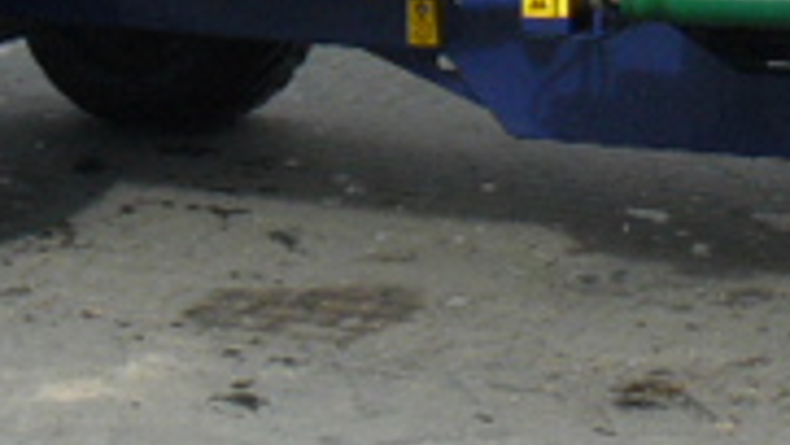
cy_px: -480
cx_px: 367
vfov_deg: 8.3
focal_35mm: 139
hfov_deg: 15.4
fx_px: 2913
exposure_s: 1/200
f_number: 5.6
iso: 100
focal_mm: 6
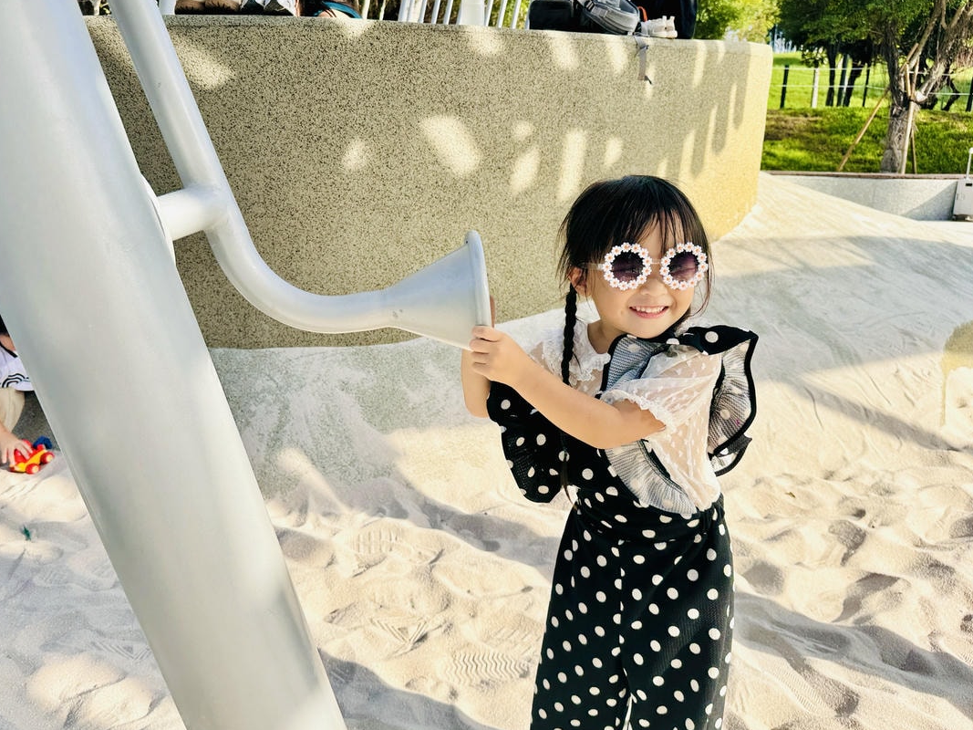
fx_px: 759
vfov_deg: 51.3
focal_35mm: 27
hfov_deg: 65.2
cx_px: 439
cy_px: 355
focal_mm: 6.76
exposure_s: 1/1395
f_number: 1.78
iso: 80
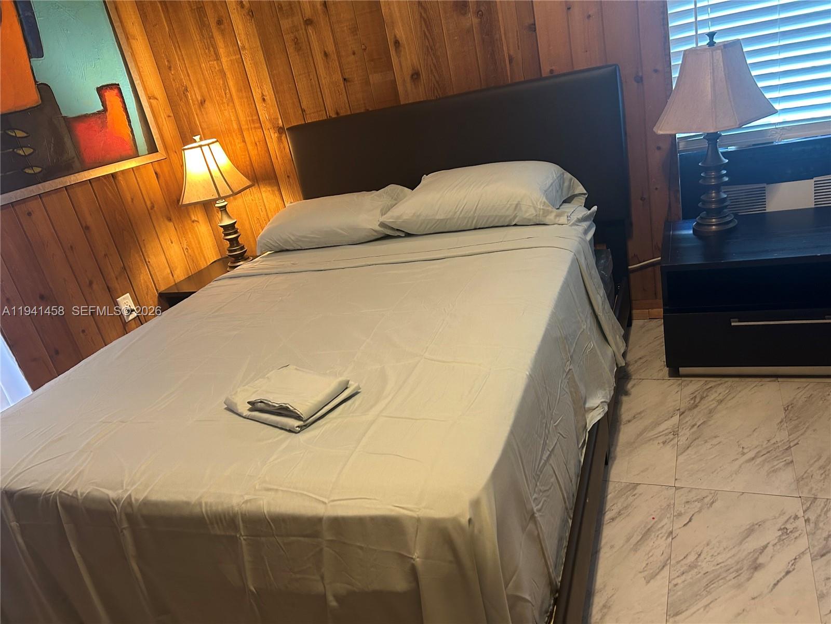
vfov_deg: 53.1
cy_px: 312
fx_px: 624
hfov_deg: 67.3
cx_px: 416
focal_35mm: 26
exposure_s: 1/60
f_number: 1.5
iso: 160
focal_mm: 5.7
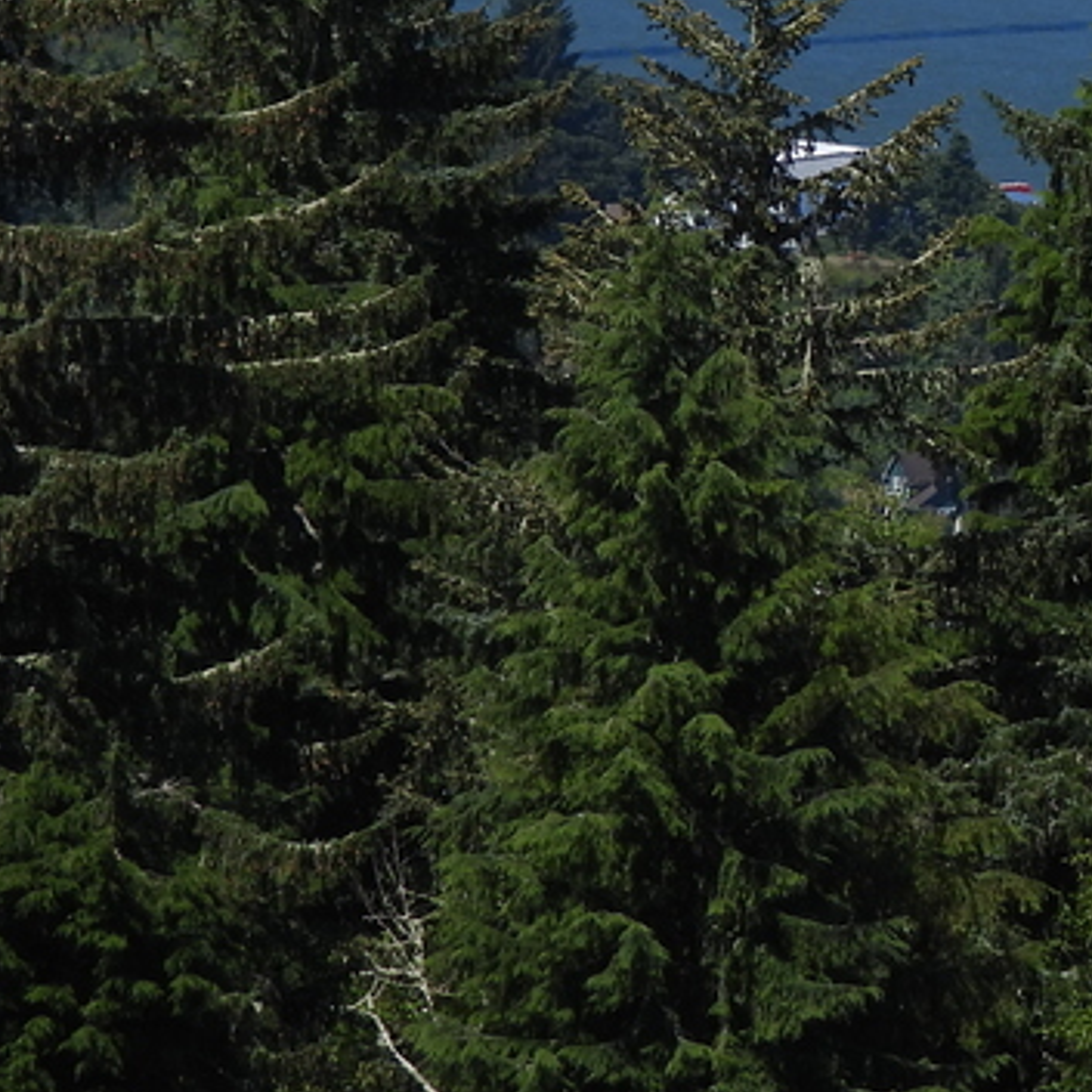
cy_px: -334
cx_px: 1633
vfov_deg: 4.0
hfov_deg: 4.0
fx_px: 15454
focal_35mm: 433
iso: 100
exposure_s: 1/1000
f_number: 4
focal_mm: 24.1
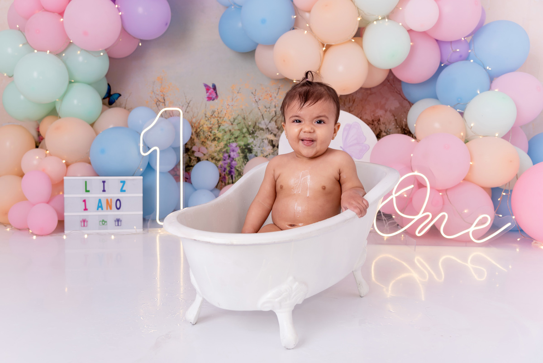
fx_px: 513
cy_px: 182
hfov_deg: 55.8
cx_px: 272
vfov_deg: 38.9
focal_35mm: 34
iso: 100
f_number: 5
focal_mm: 34
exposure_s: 1/160
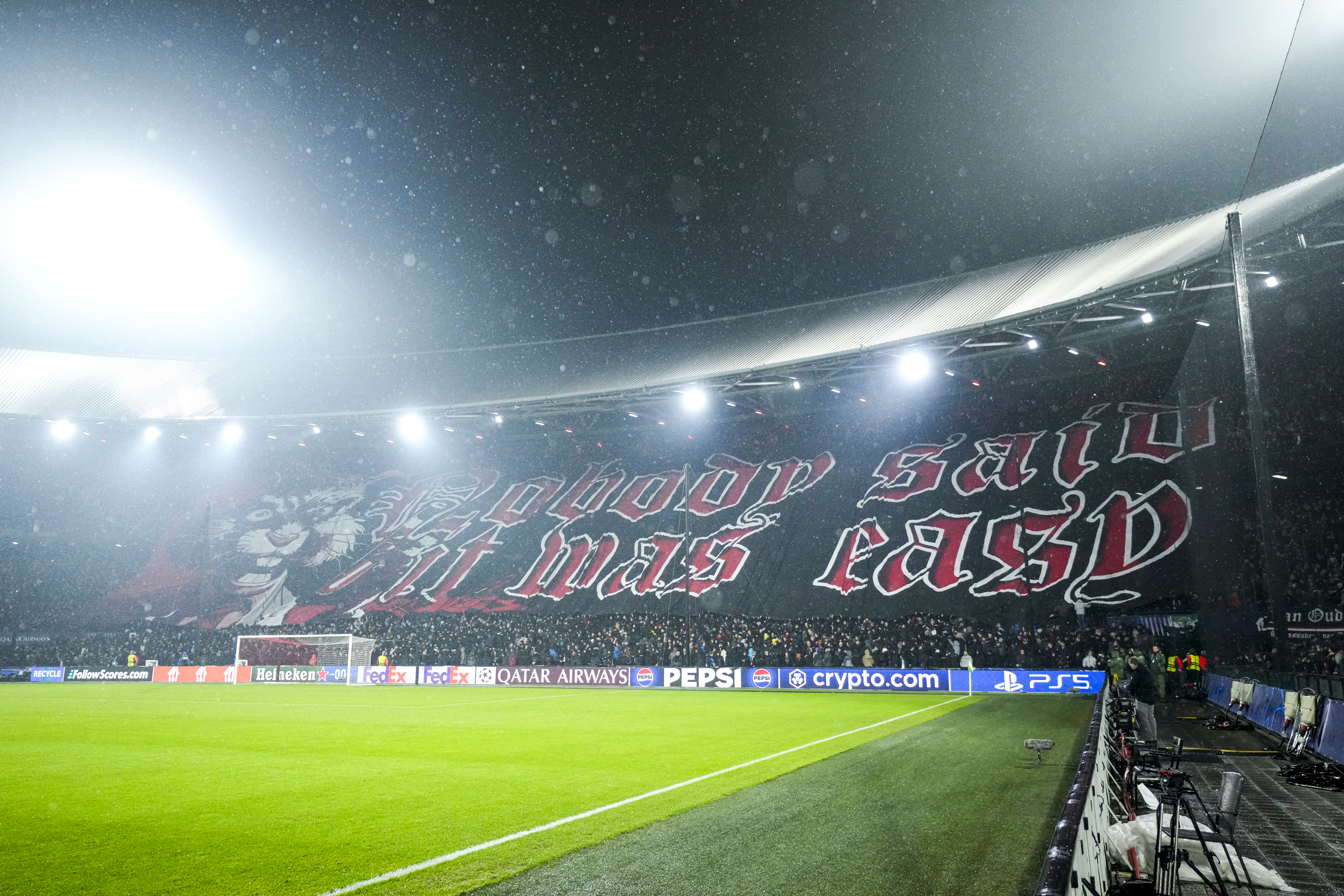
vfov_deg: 47.9
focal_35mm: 27
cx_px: 672
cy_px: 448
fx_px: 1008
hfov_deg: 67.4
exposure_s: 1/1600
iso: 3200
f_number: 2.8
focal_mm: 27
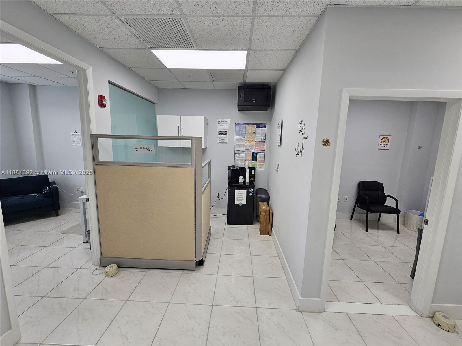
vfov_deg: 89.9
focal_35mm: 13
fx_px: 174
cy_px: 173
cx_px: 231
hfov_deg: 106.2
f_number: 2.2
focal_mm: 2.2
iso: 50
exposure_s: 1/60
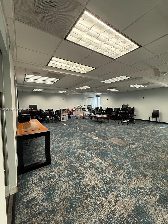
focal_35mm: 15
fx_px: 97
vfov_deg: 98.2
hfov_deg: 81.7
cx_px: 86
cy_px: 110
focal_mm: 2.22
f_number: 2.2
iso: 320
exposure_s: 1/120
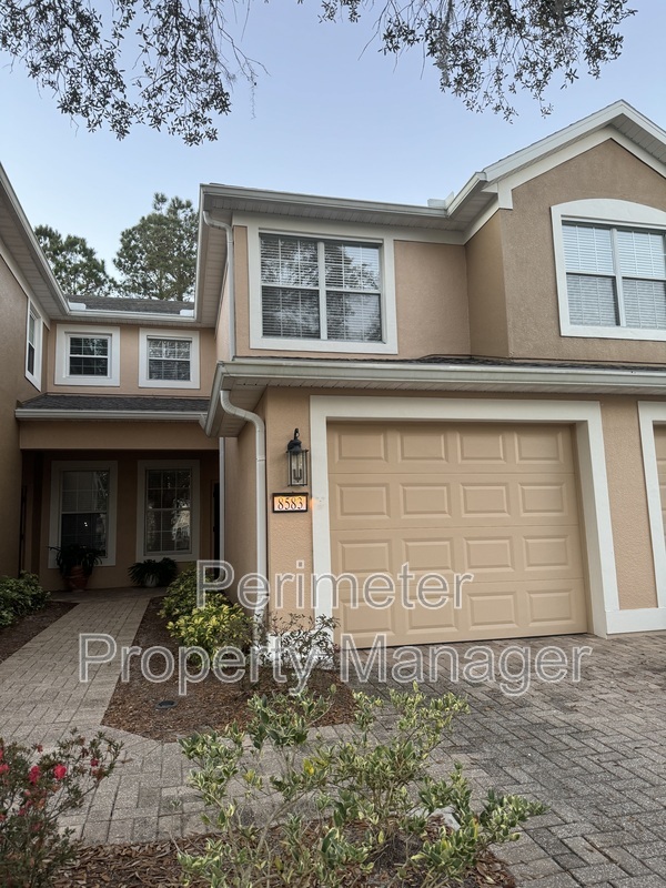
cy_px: 444
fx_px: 616
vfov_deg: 71.6
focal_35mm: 24
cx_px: 333
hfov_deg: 56.8
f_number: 1.78
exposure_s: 1/121
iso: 160
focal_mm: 6.86
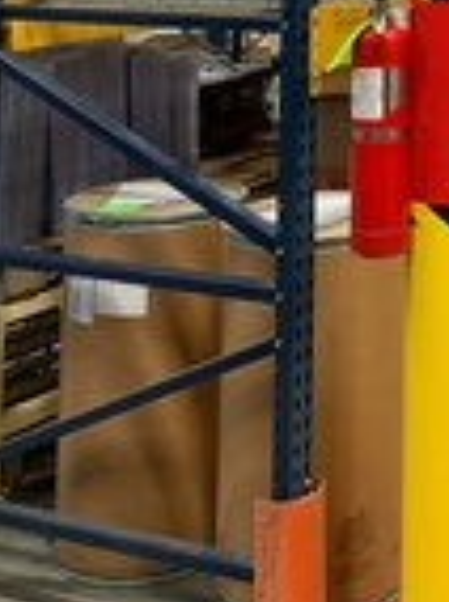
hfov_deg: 15.7
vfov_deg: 19.2
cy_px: -331
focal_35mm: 88
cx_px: 618
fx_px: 1527
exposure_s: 1/60
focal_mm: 4.25
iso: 320
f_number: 1.8
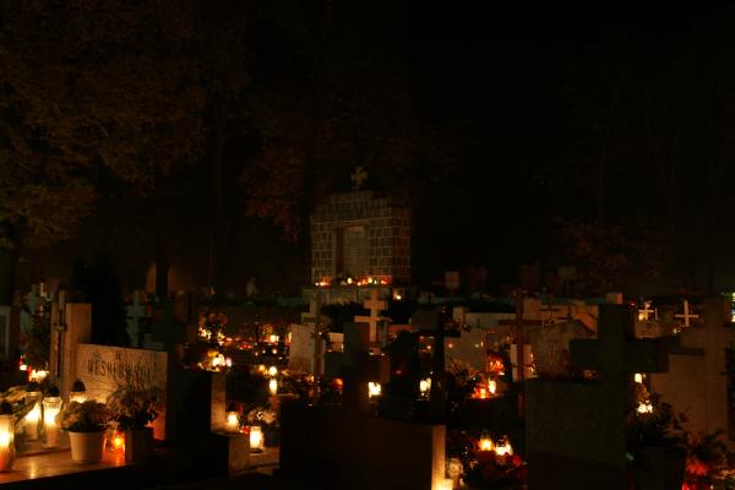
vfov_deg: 31.9
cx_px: 368
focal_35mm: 42
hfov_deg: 46.4
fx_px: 857
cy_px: 245
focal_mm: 28
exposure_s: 2.5
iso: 200
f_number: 5
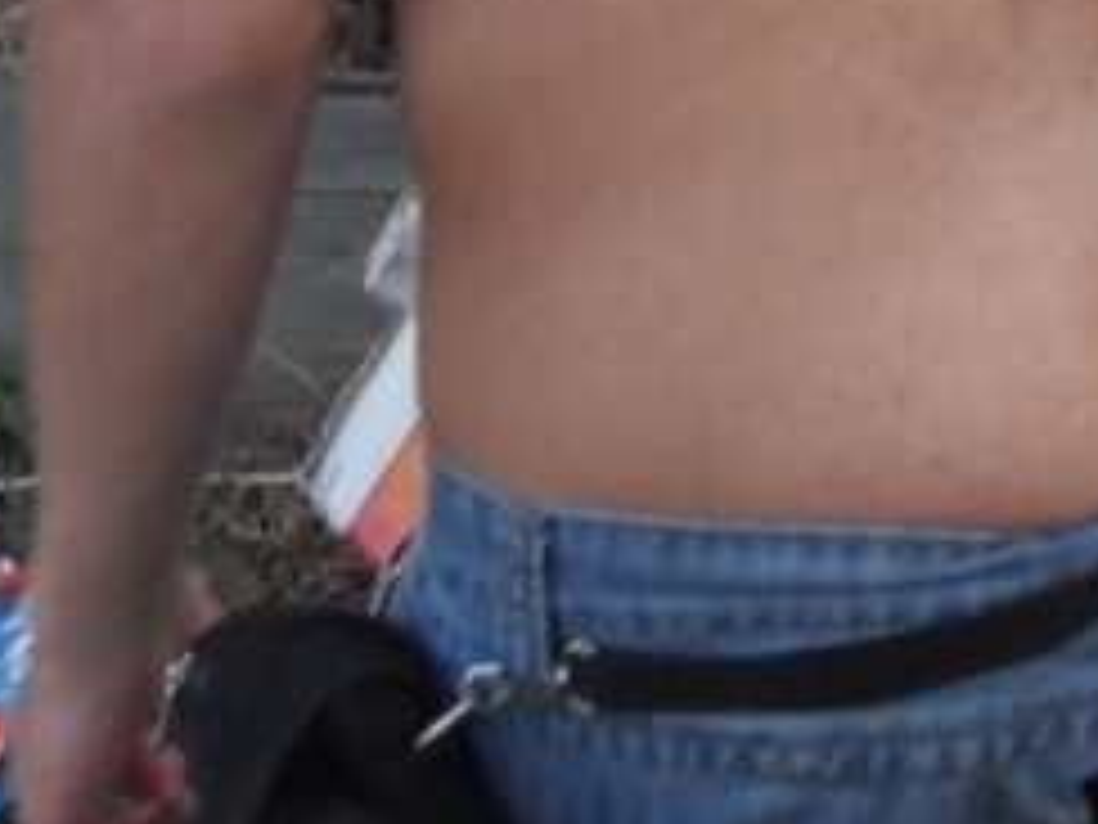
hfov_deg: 13.0
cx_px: 1444
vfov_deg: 9.7
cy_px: -536
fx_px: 4663
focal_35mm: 147
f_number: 3.5
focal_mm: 6.3
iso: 120
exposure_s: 1/45
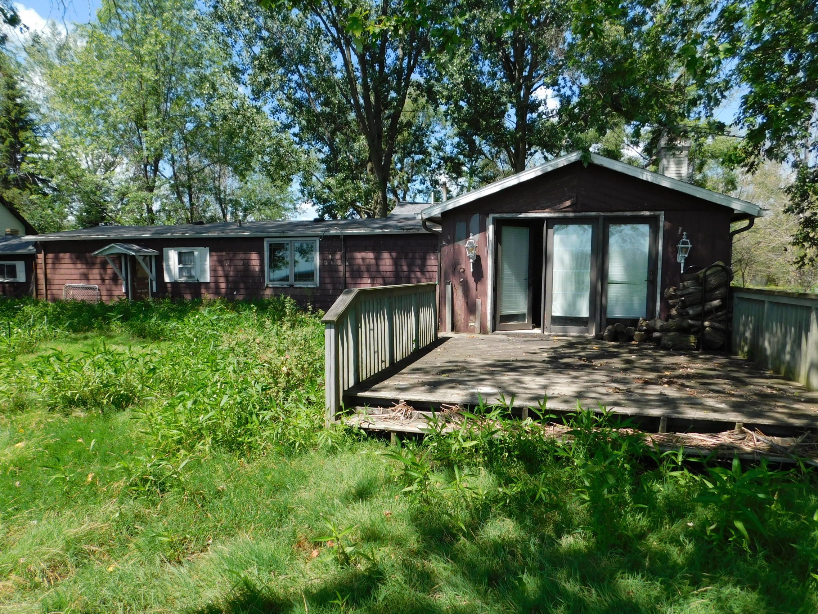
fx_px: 544
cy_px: 307
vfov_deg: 58.9
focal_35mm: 23
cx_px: 409
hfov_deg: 73.9
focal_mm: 4
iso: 125
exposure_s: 1/800
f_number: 3
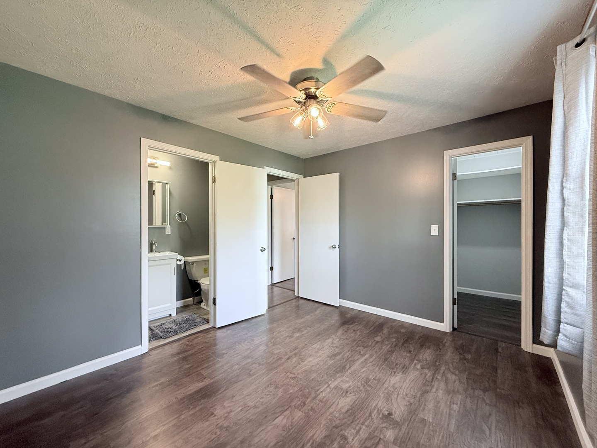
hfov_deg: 102.1
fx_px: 241
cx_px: 298
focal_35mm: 14
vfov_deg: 85.7
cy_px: 224
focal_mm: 2.22
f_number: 2.2
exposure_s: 1/120
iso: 320
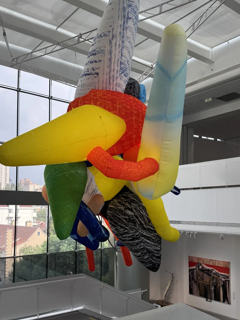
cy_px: 189
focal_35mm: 35
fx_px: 323
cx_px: 118
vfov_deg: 52.3
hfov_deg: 40.7
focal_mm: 6.76
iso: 80
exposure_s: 1/812
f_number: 1.78
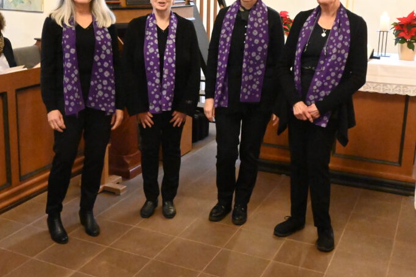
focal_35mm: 46
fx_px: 533
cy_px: 110
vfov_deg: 29.1
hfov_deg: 42.6
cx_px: 186
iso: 18000
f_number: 8
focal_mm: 20.5
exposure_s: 1/30
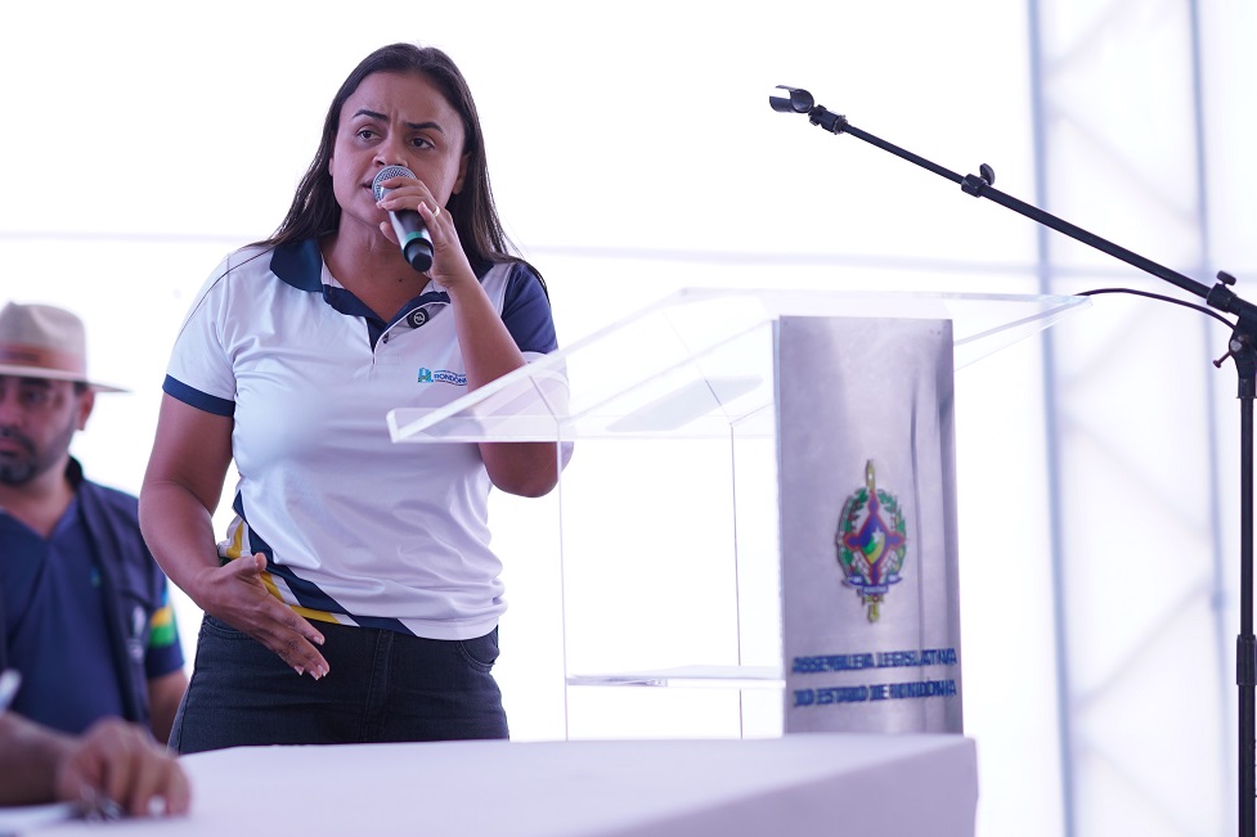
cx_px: 616
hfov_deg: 15.8
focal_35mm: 130
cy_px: 427
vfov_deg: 10.5
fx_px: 4538
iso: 200
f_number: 1.6
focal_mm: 85
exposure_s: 1/250
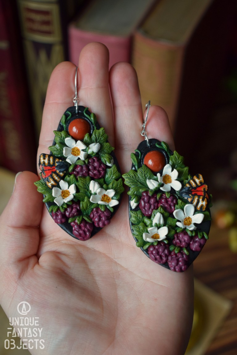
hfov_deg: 19.7
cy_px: 178
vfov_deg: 29.2
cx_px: 118
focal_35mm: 69
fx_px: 681
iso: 1250
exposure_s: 1/60
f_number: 5.3
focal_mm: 46
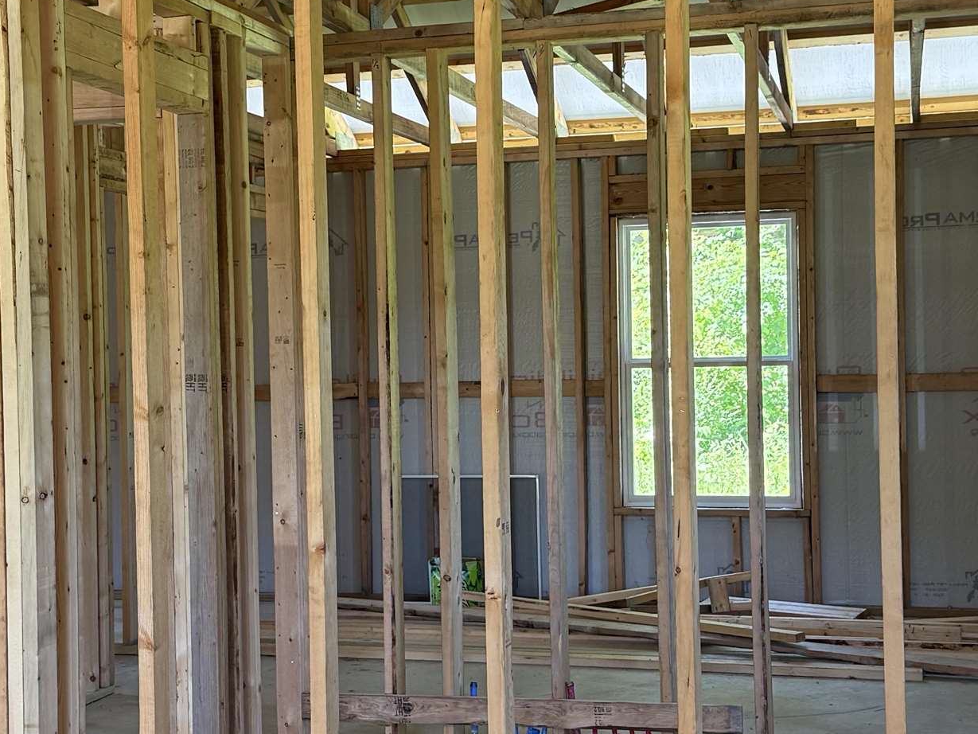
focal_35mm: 60
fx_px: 1695
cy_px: 371
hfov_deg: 32.1
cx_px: 418
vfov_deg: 24.4
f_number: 1.78
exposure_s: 1/134
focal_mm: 6.76
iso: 200
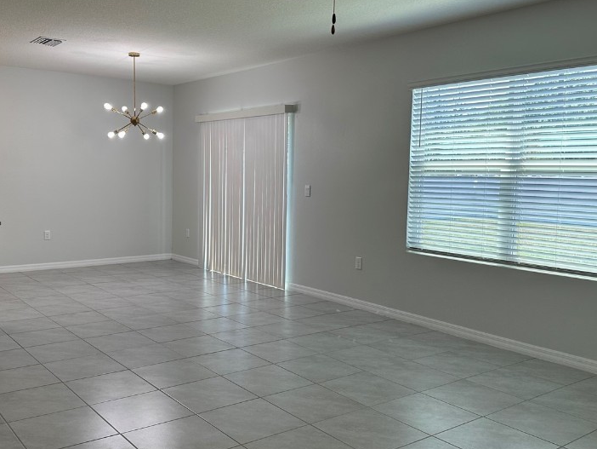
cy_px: 215
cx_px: 244
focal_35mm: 35
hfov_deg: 52.3
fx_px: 604
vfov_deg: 40.7
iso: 80
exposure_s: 1/264
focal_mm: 6.86
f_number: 1.78
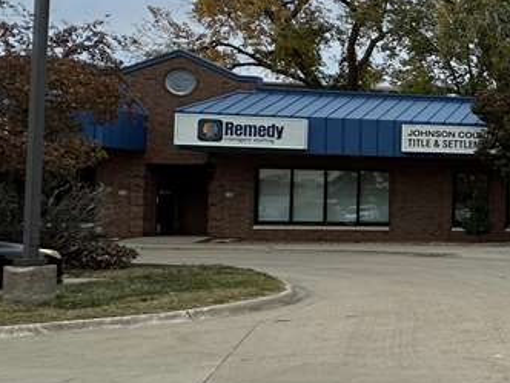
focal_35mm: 54
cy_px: 206
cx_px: 954
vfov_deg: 27.0
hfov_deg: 21.0
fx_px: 796
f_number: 2.2
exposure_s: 1/796
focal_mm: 2.22
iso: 40
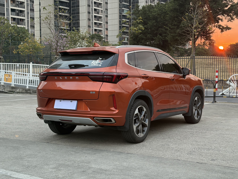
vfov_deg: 28.0
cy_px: 90
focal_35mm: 52
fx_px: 358
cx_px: 119
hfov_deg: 36.8
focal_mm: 5.96
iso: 80
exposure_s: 1/97
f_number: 1.6
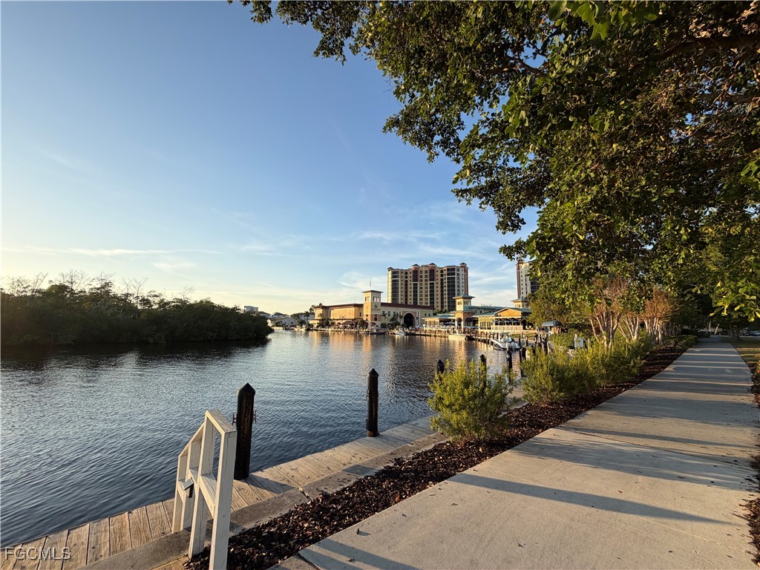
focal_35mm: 14
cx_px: 380
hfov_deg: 102.1
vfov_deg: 85.7
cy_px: 285
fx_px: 307
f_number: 2.2
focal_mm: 2.22
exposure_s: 1/770
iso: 32
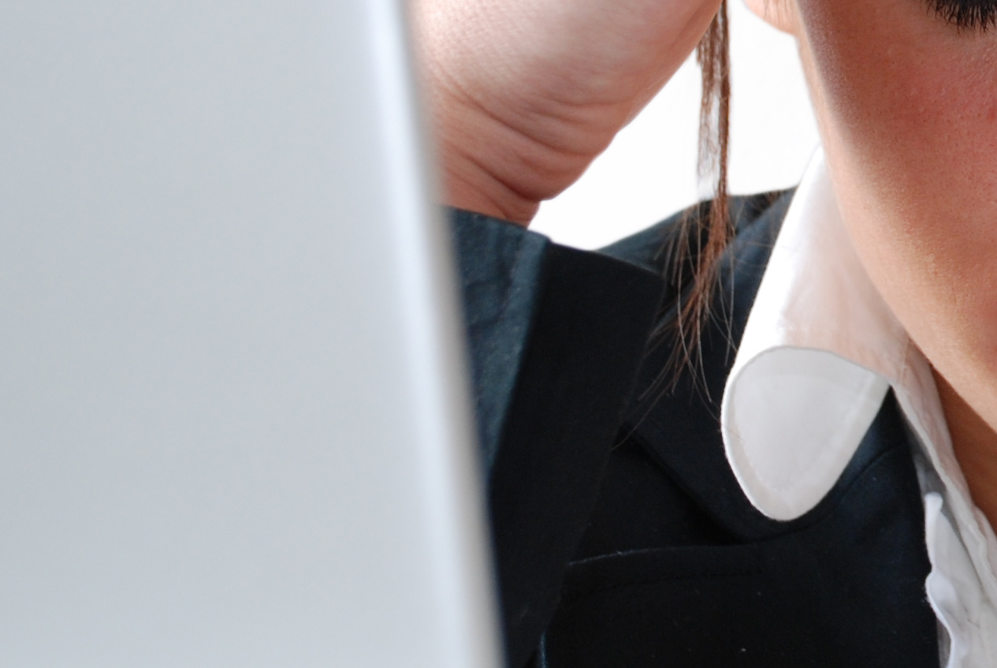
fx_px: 5601
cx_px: 1395
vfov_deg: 6.8
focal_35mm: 202
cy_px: -54
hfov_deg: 9.9
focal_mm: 44
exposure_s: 1/50
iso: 200
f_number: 4.8
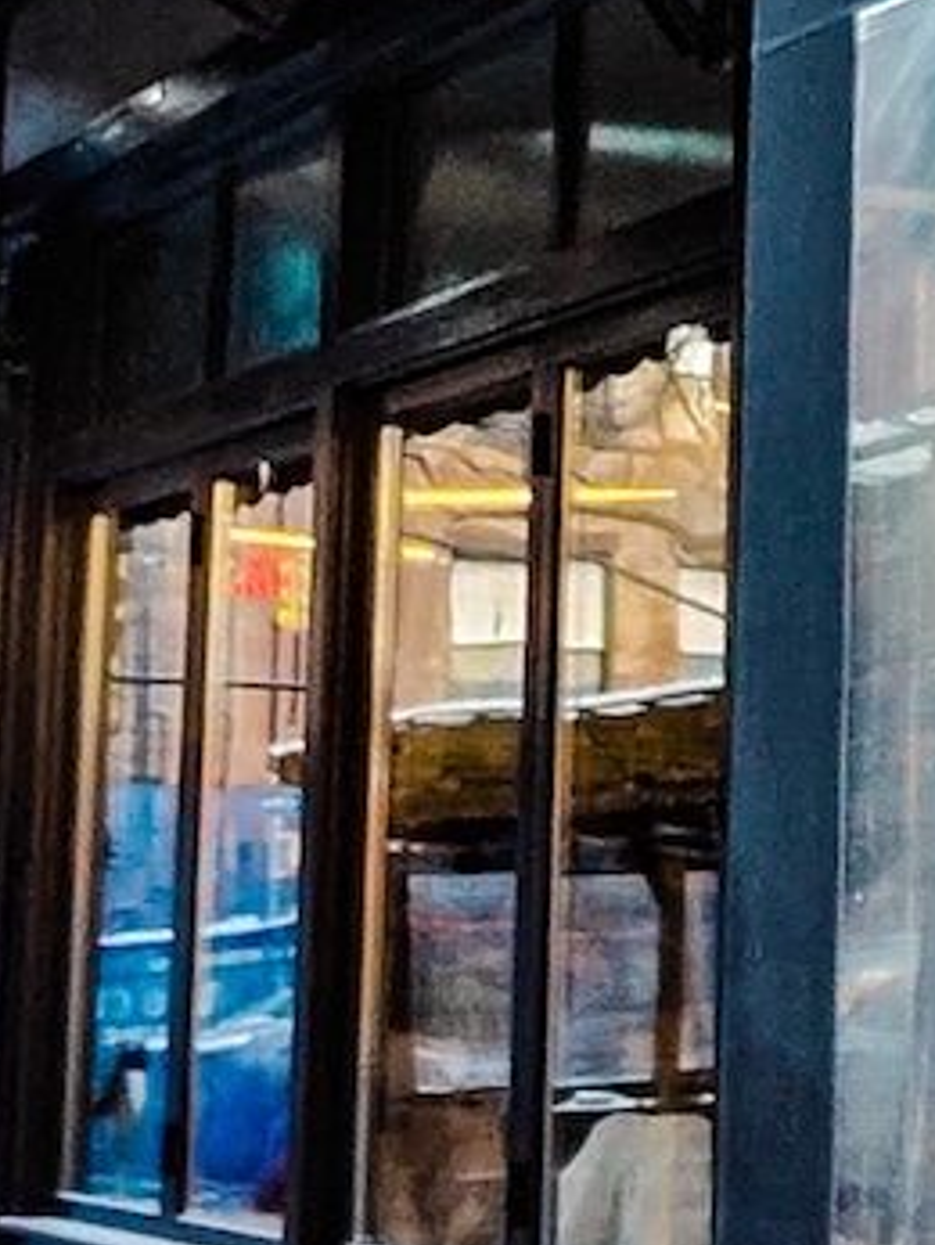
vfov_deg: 20.1
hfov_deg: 14.2
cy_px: 293
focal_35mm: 97
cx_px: 1438
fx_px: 3489
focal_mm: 2.27
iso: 200
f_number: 2.2
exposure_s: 1/100
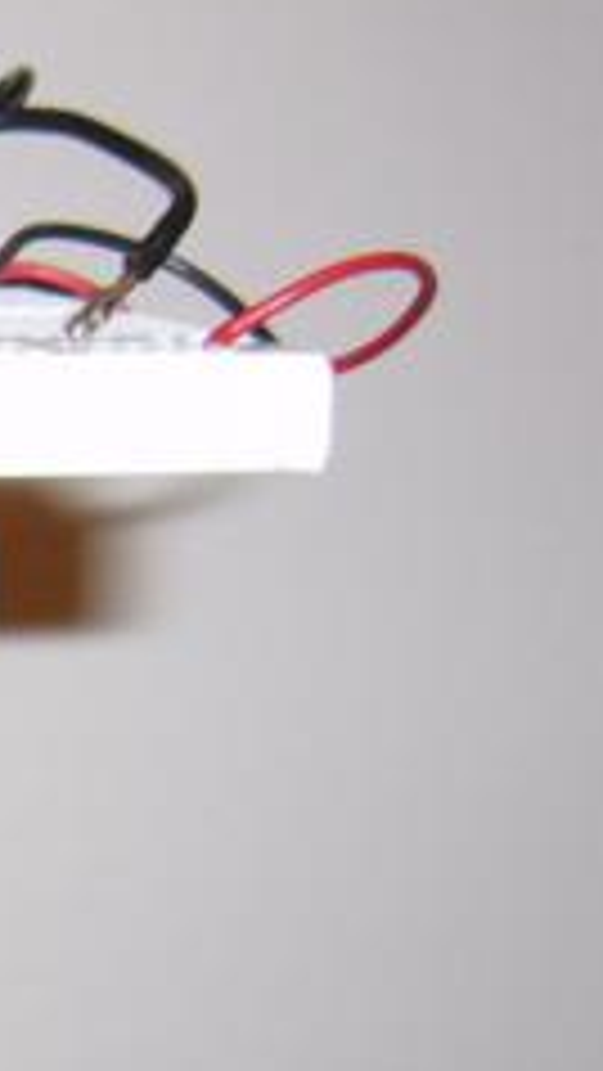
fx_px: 3636
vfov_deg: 16.8
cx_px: -950
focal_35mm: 128
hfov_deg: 8.5
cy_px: 572
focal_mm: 5.8
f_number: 2.8
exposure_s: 1/30
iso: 100
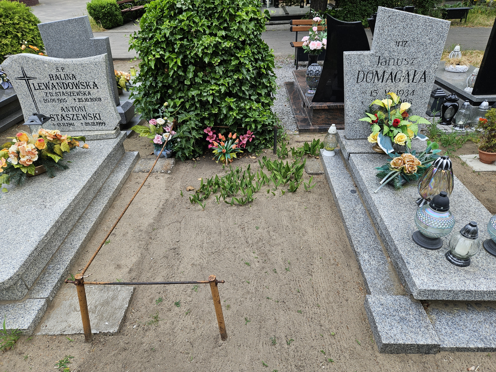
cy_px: 186
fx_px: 330
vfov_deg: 58.9
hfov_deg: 73.9
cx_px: 248
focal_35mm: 23
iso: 25
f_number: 1.8
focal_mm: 5.4
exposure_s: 1/270
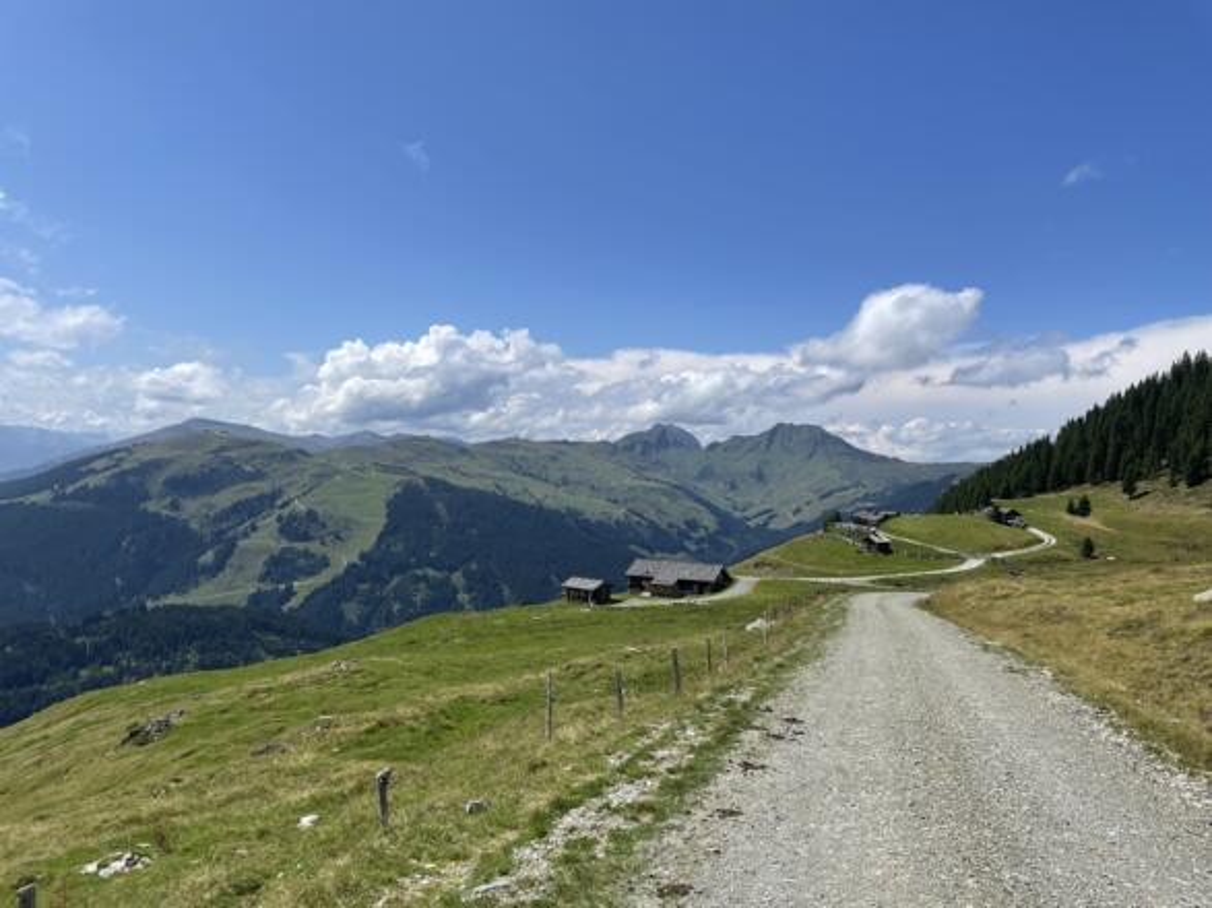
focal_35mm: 26
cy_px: 454
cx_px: 606
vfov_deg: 53.0
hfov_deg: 67.3
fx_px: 910
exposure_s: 1/5291
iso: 32
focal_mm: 4.2
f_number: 1.6
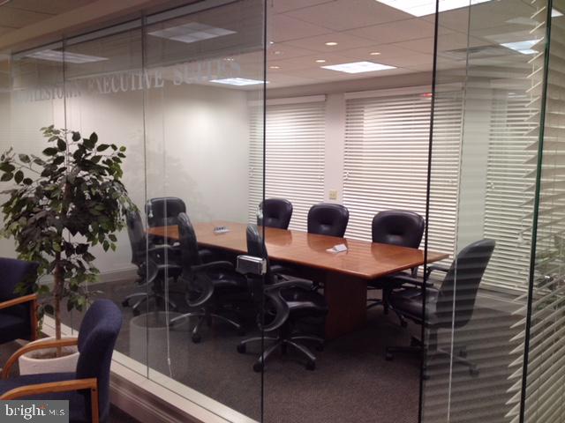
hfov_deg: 52.6
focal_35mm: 35
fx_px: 571
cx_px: 282
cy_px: 212
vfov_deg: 40.7
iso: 50
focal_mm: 4.28
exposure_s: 1/20
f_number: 2.4
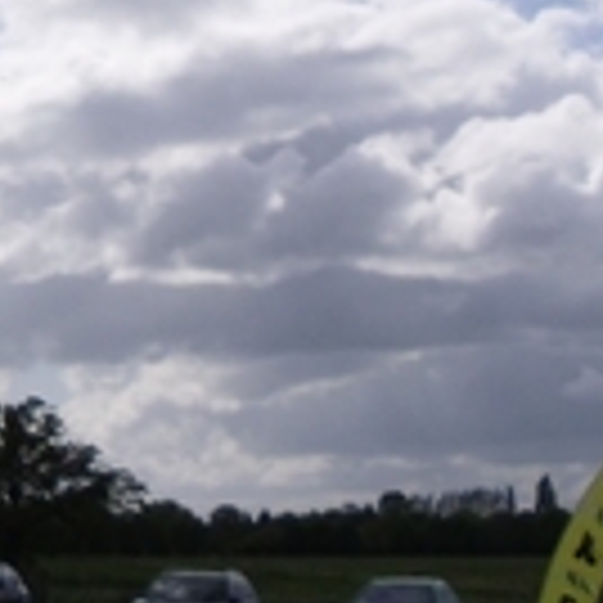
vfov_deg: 11.9
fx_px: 2858
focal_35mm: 145
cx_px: -389
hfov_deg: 11.4
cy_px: 14
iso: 80
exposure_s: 1/346
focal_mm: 5.6
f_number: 9.5
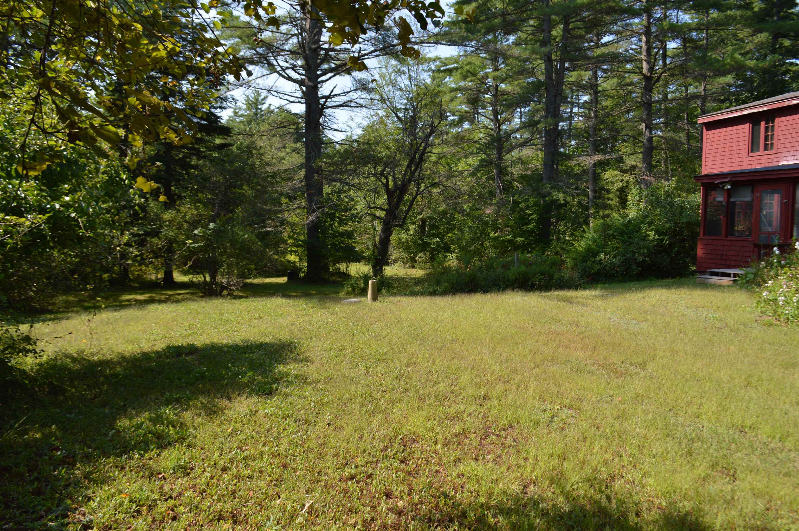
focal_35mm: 27
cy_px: 266
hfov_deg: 67.4
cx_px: 400
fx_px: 599
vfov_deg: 47.8
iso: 100
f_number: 6.3
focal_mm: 18
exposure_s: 1/160
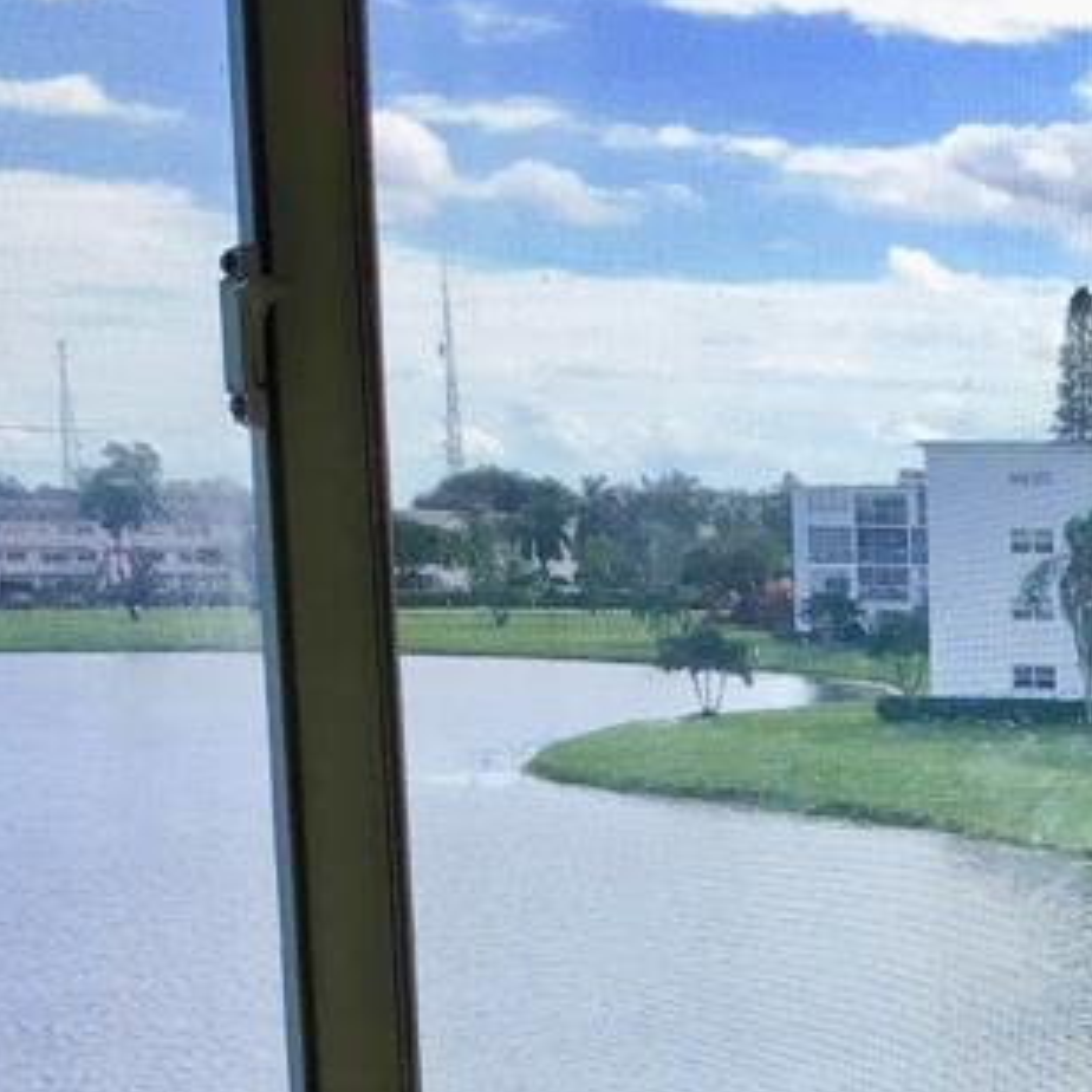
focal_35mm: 91
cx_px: 1383
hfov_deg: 17.9
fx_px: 3248
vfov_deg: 18.2
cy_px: 1262
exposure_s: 1/547
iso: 25
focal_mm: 3.3
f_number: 2.4
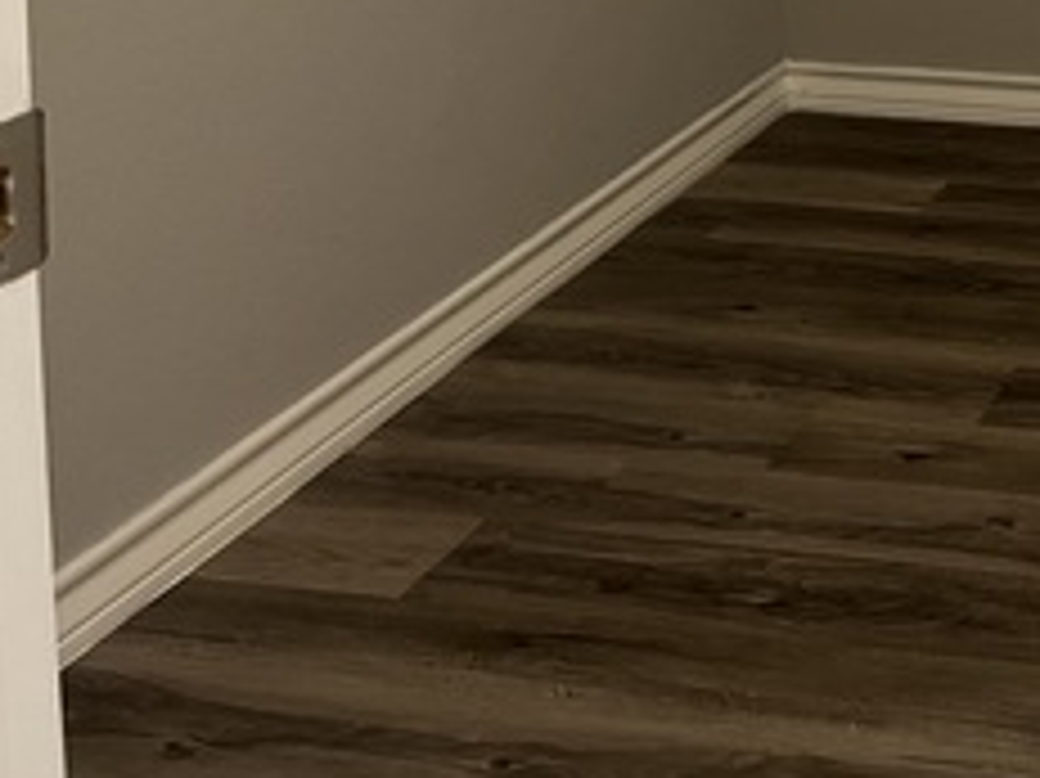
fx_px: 2162
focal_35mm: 72
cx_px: 1270
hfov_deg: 24.4
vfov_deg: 18.7
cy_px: -274
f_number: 1.6
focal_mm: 5.1
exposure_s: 1/60
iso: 250
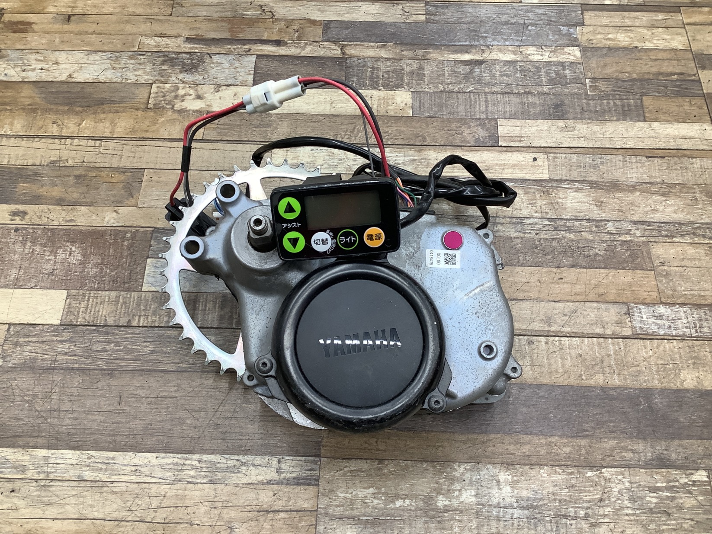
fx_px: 638
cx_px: 356
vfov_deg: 45.5
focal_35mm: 31
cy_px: 267
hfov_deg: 58.3
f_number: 2.4
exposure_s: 1/60
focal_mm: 3.3
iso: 100
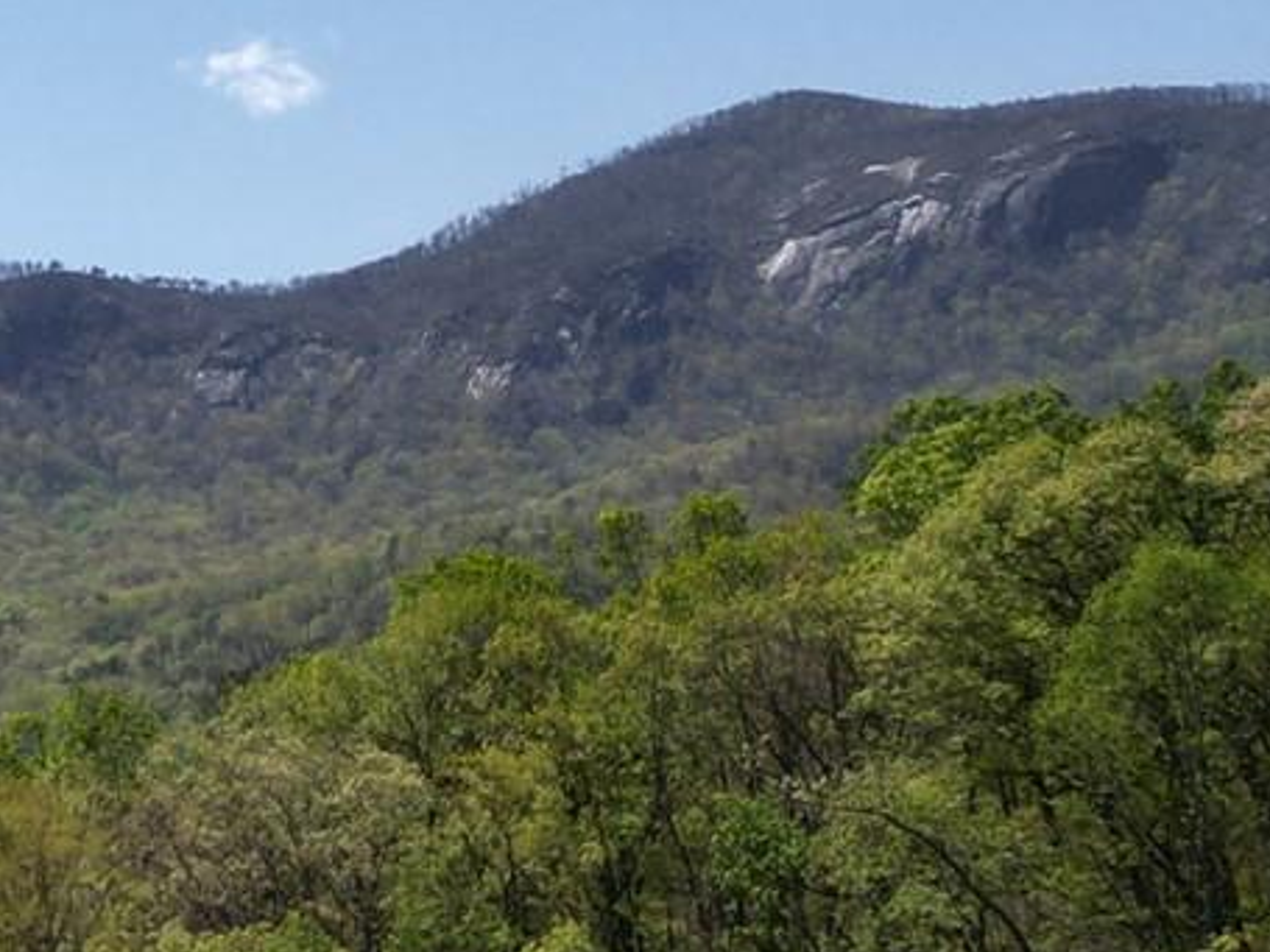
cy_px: 667
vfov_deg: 13.7
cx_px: -1253
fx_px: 3961
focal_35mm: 108
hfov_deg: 14.9
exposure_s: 1/3200
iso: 100
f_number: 1.7
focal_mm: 6.72
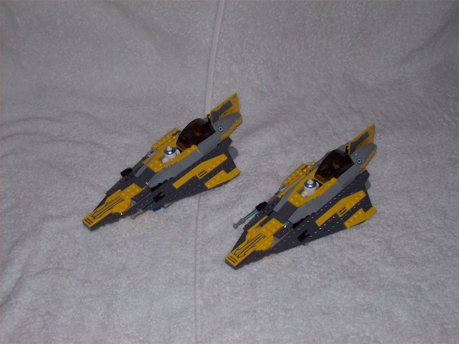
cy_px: 172
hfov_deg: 34.4
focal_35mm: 56
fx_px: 742
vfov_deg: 26.1
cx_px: 230
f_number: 3.4
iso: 80
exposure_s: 1/84.5
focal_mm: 9.4
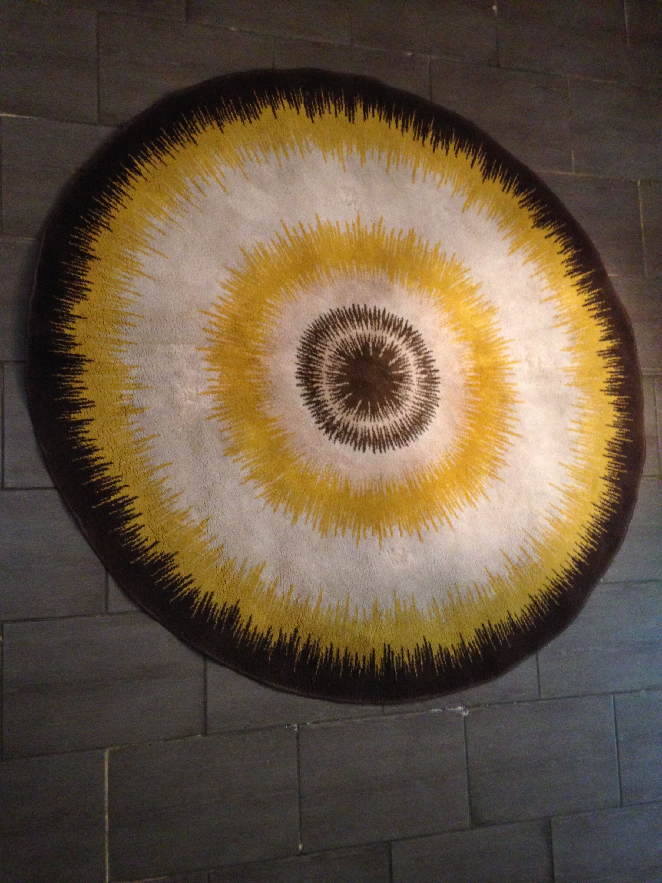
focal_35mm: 33
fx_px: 841
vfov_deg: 55.4
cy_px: 442
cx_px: 331
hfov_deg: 42.9
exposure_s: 1/17
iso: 400
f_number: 2.4
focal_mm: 4.12
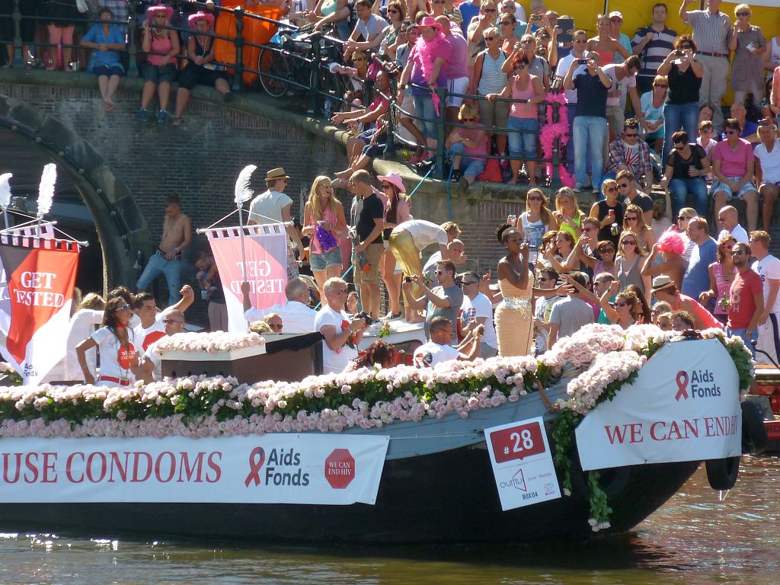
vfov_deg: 4.3
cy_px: 292
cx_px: 390
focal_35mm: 342
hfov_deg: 5.8
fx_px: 7706
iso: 80
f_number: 4.9
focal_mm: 49.2
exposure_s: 1/125
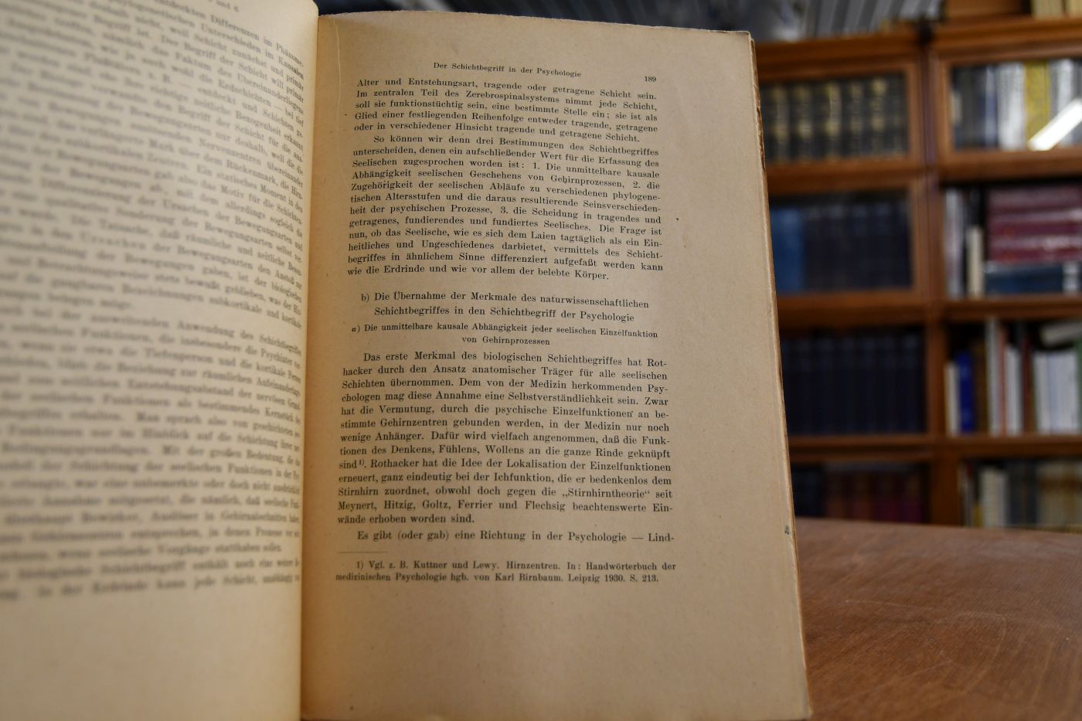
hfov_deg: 57.2
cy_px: 360
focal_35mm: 33
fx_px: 992
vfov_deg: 40.0
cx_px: 541
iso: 800
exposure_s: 1/160
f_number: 3.5
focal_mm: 22
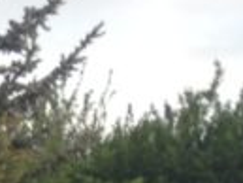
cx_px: -671
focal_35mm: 262
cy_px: 532
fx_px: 1841
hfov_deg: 6.4
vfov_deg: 5.4
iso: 50
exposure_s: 1/366
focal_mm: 4.12
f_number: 2.4
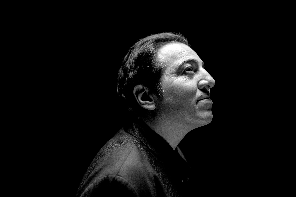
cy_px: 98
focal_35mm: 55
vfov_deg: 24.6
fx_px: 452
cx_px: 148
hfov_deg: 36.2
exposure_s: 1/500
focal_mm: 55
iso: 2500
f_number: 2.5
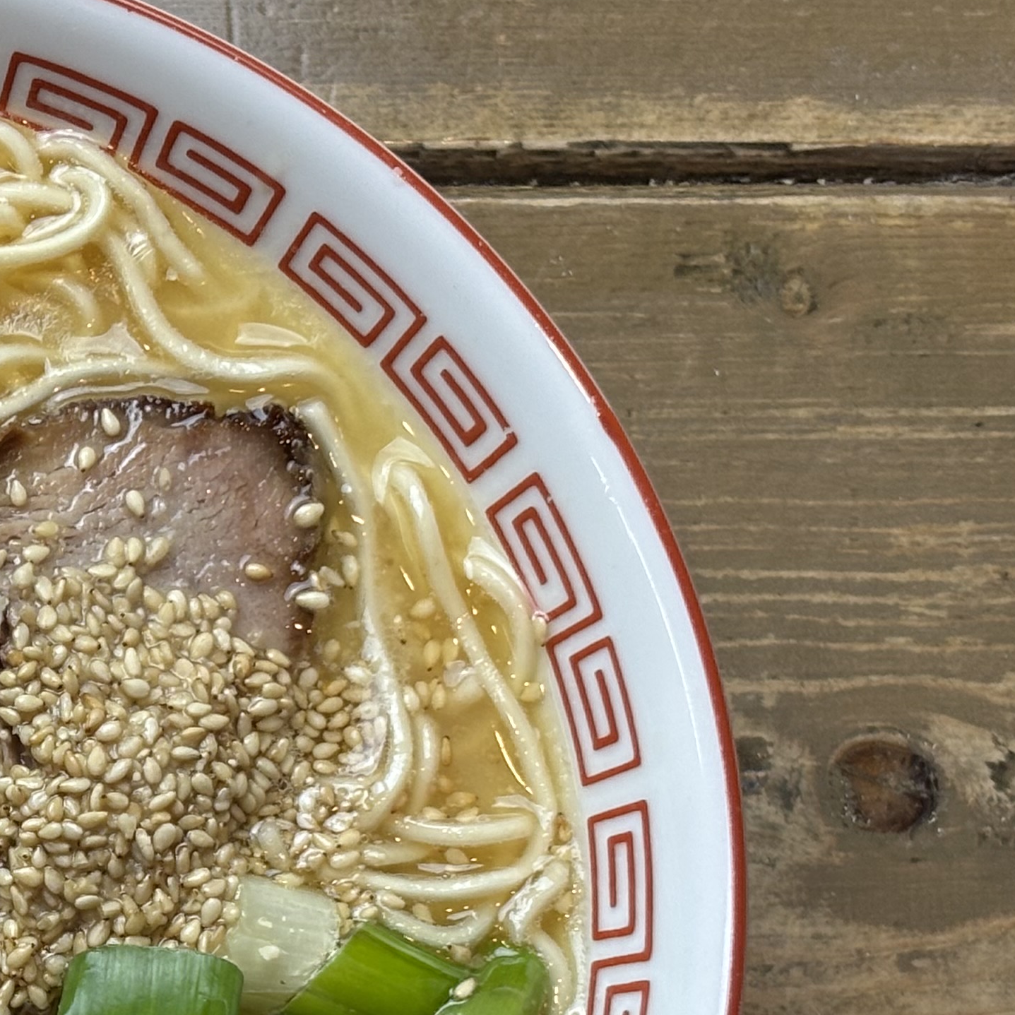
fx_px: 4279
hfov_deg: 13.2
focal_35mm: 129
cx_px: -208
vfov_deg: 13.4
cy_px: 930
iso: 32
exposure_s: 1/50
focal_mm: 5.96
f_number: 1.6
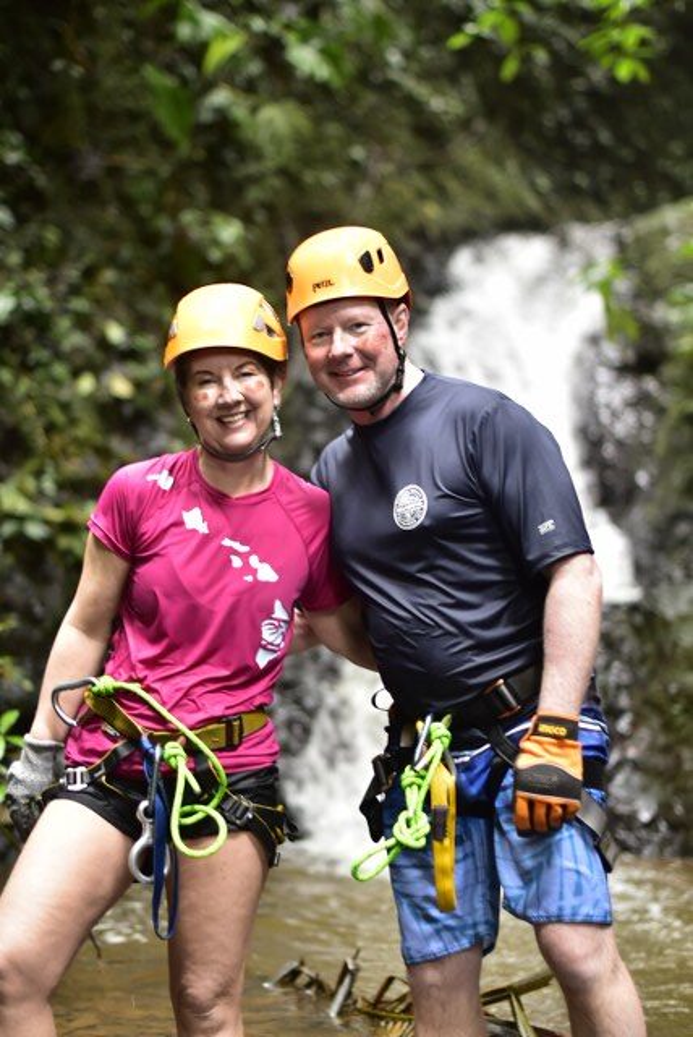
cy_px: 518
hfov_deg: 18.2
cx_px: 346
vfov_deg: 27.0
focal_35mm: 75
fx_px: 2161
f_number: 1.4
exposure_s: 1/80
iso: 500
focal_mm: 50
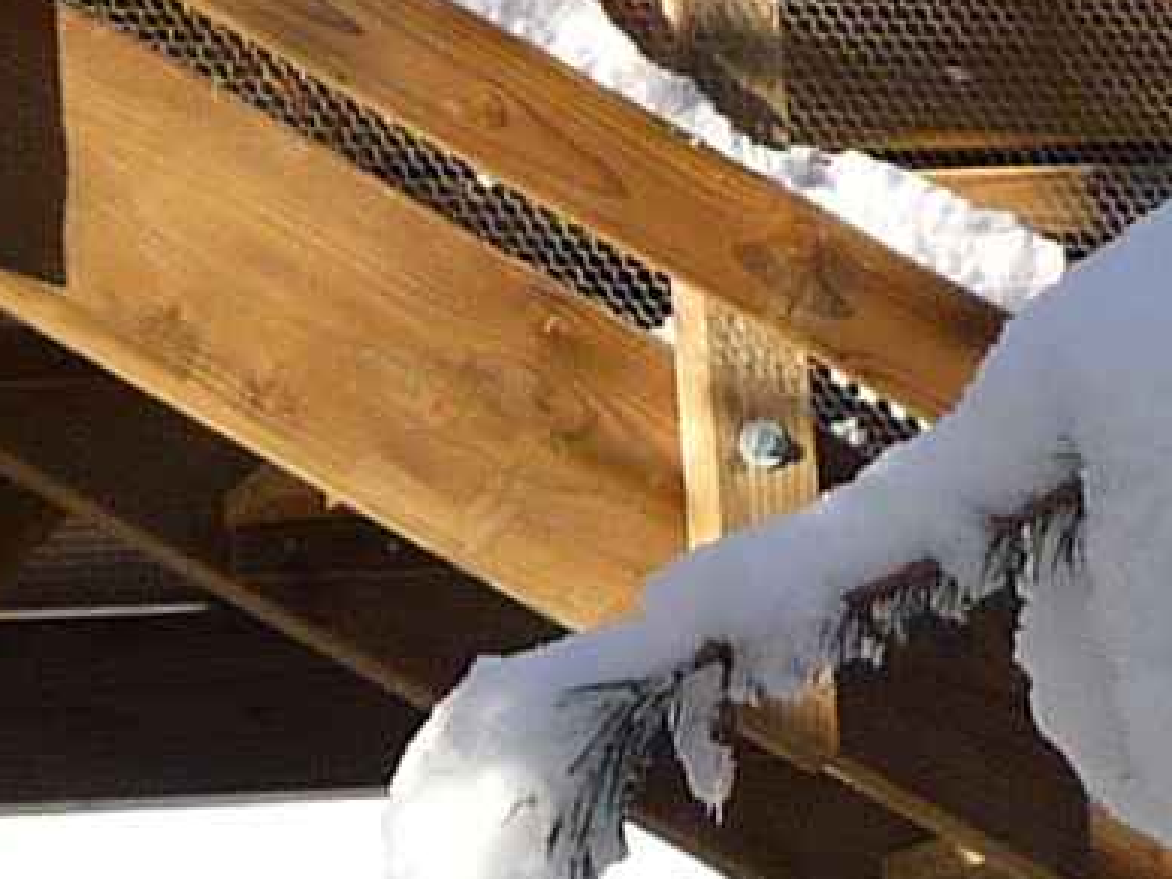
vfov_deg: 6.8
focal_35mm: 208
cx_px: 308
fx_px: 7042
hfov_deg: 9.5
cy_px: -1033
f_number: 3.3
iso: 100
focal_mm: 4.7
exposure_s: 1/400
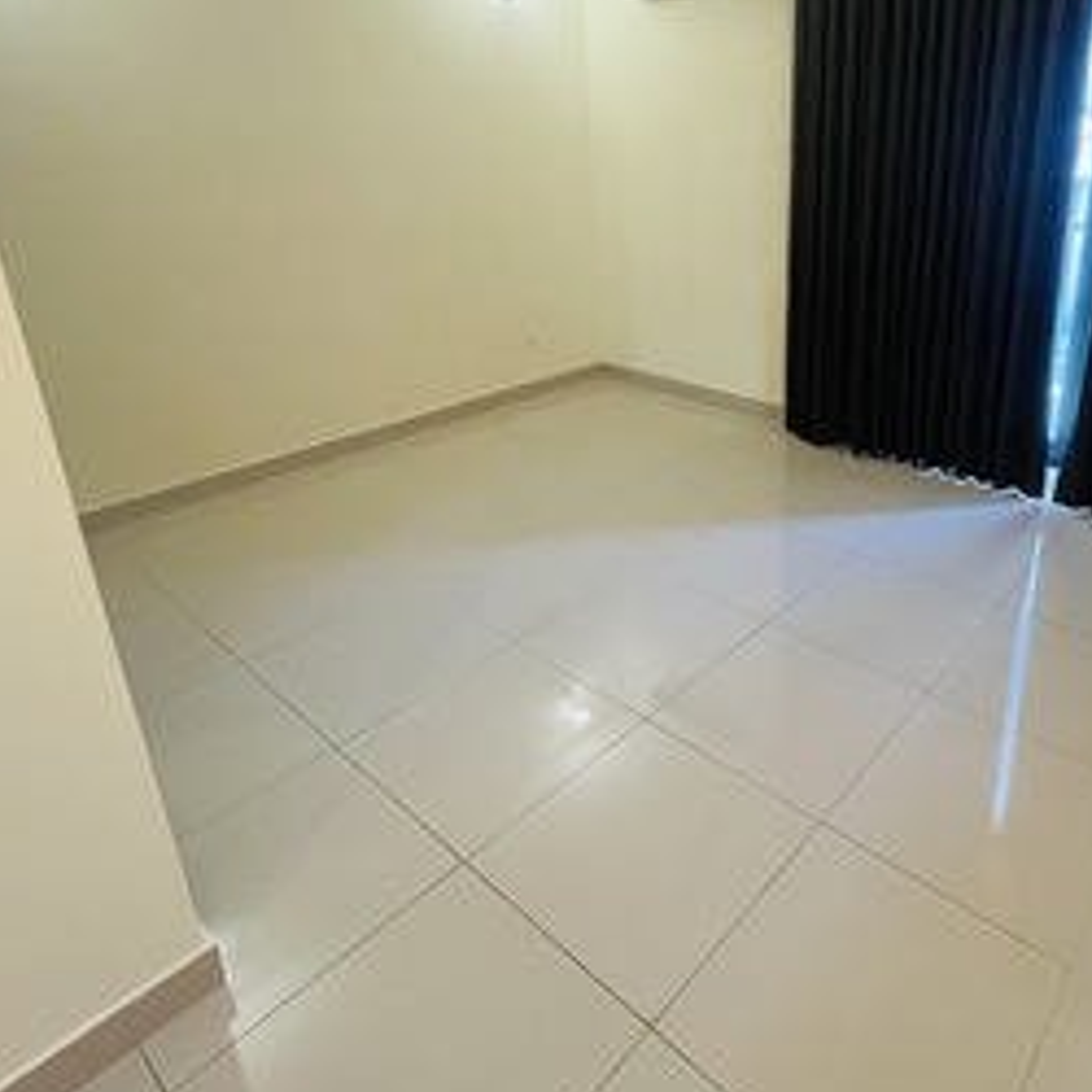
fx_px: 749
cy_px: 395
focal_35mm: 21
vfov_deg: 70.7
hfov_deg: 69.6
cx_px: 749
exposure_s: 1/50
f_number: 1.8
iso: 500
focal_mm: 1.57
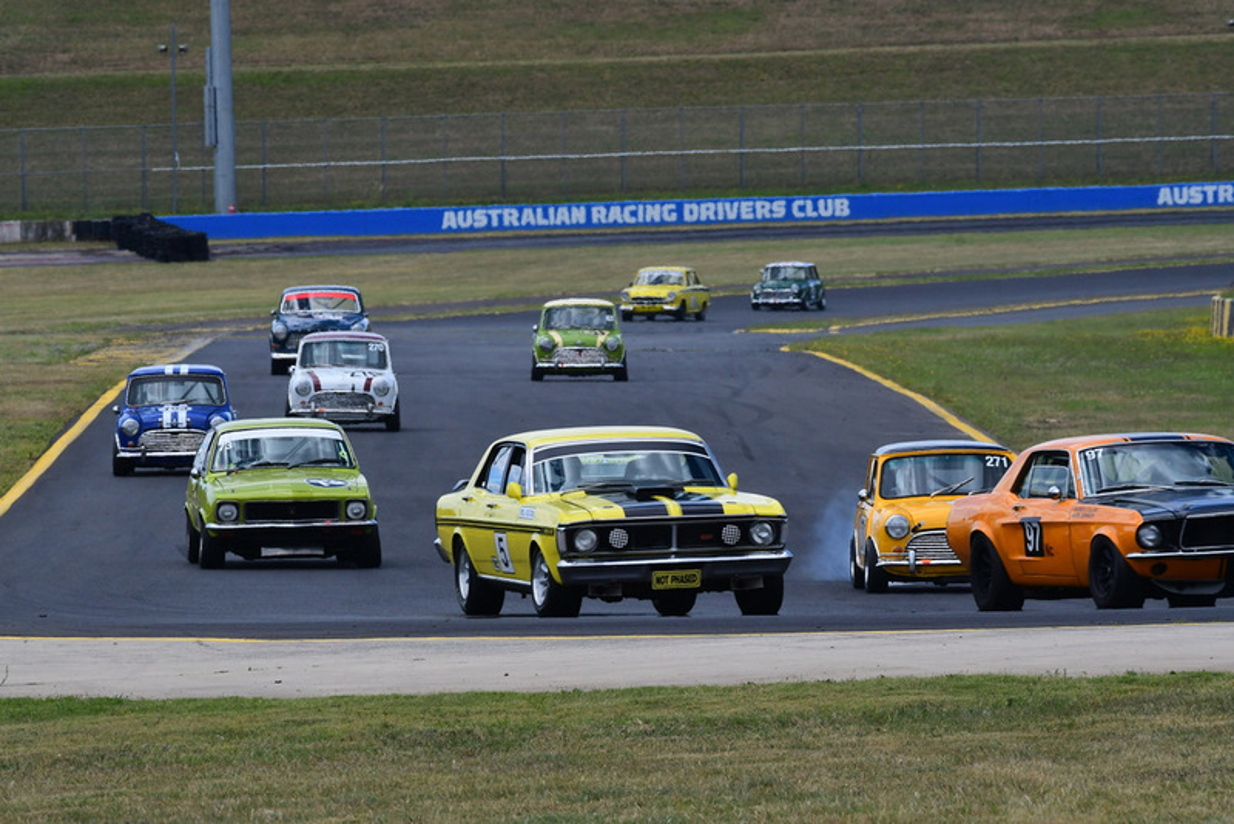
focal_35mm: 480
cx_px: 617
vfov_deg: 2.9
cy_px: 412
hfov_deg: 4.3
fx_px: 16458
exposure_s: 1/640
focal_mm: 320
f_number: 13
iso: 640
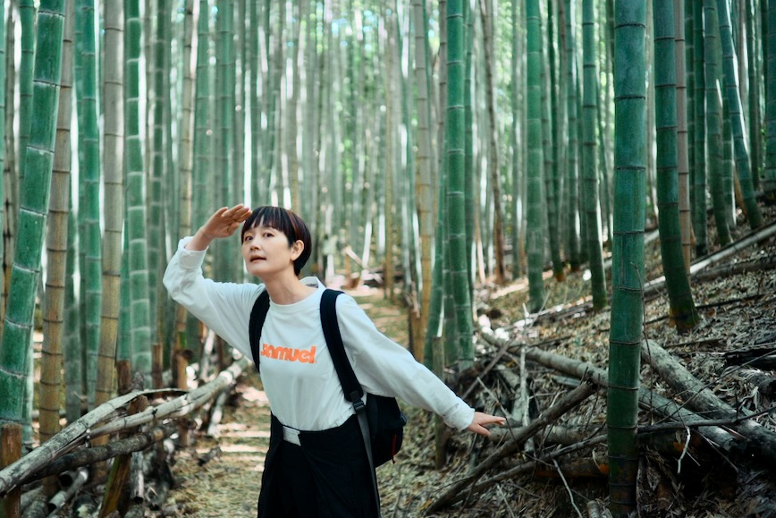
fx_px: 1272
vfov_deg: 23.0
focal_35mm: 59
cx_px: 277
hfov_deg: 33.7
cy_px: 273
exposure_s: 1/100
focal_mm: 40
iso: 250
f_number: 2
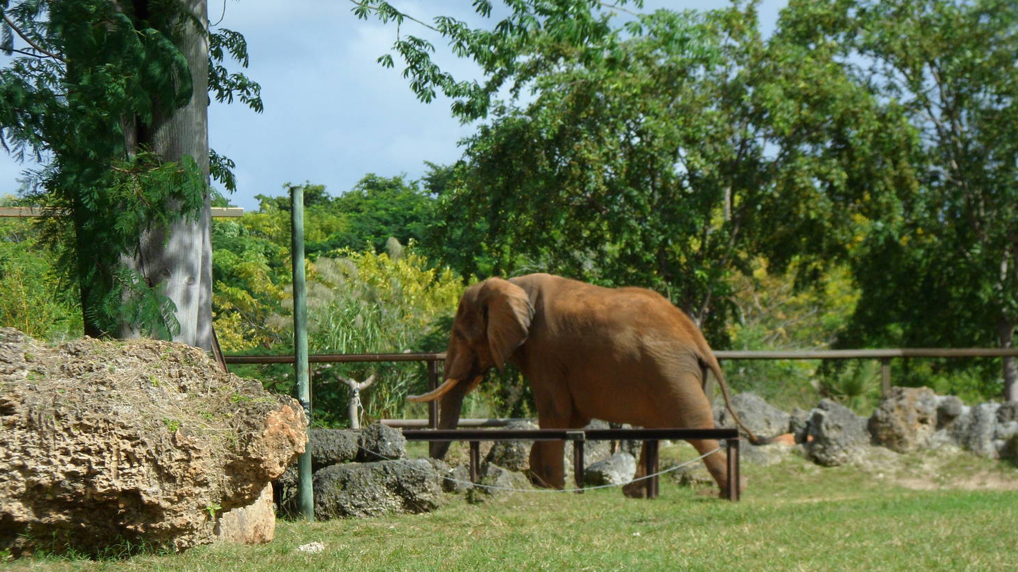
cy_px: 398
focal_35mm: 192
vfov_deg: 6.3
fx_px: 5182
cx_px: 484
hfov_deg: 11.2
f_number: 5.5
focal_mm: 28.7
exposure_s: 1/500
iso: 80
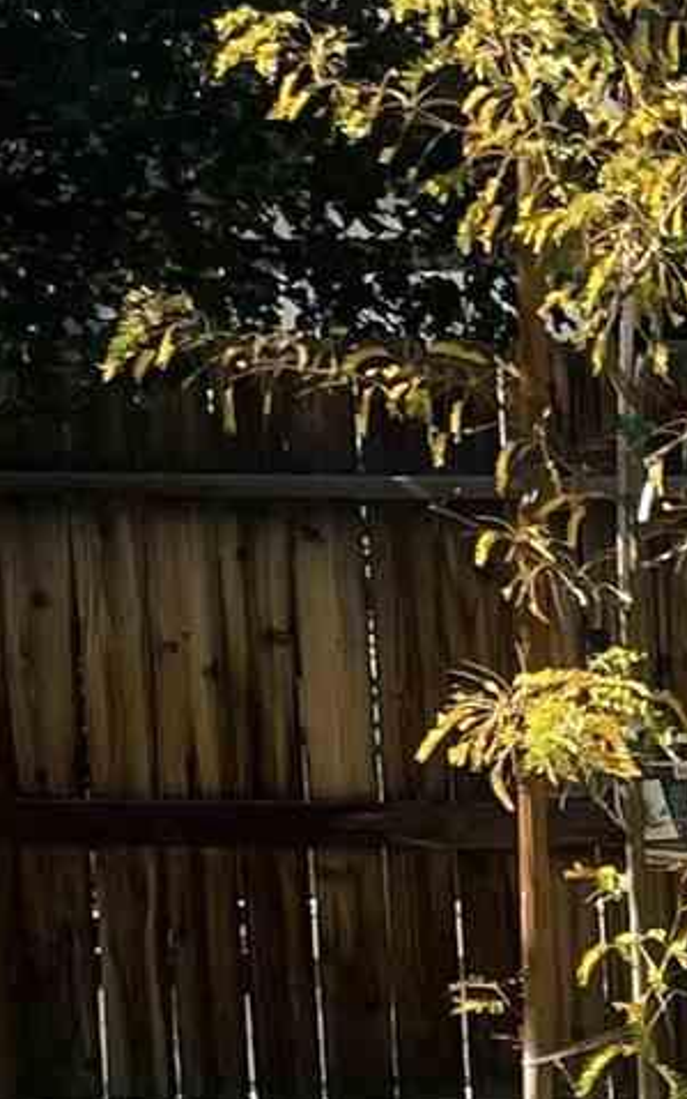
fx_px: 5299
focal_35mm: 177
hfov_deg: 6.6
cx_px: 2185
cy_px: 1113
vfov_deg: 11.7
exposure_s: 1/2618
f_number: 1.6
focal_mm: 4.2
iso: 32
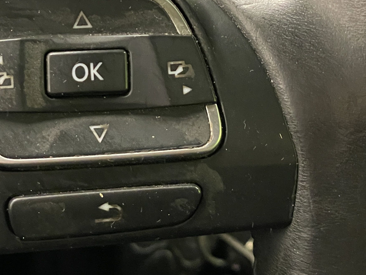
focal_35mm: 119
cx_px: 148
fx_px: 1258
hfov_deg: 16.5
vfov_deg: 12.4
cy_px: 73
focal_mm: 6
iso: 800
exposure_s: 1/50
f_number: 2
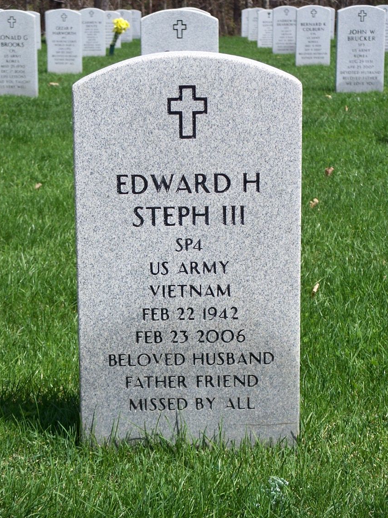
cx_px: 204
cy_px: 270
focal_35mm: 87
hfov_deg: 17.0
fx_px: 1300
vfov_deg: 22.5
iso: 64
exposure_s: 1/500
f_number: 5
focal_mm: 17.3
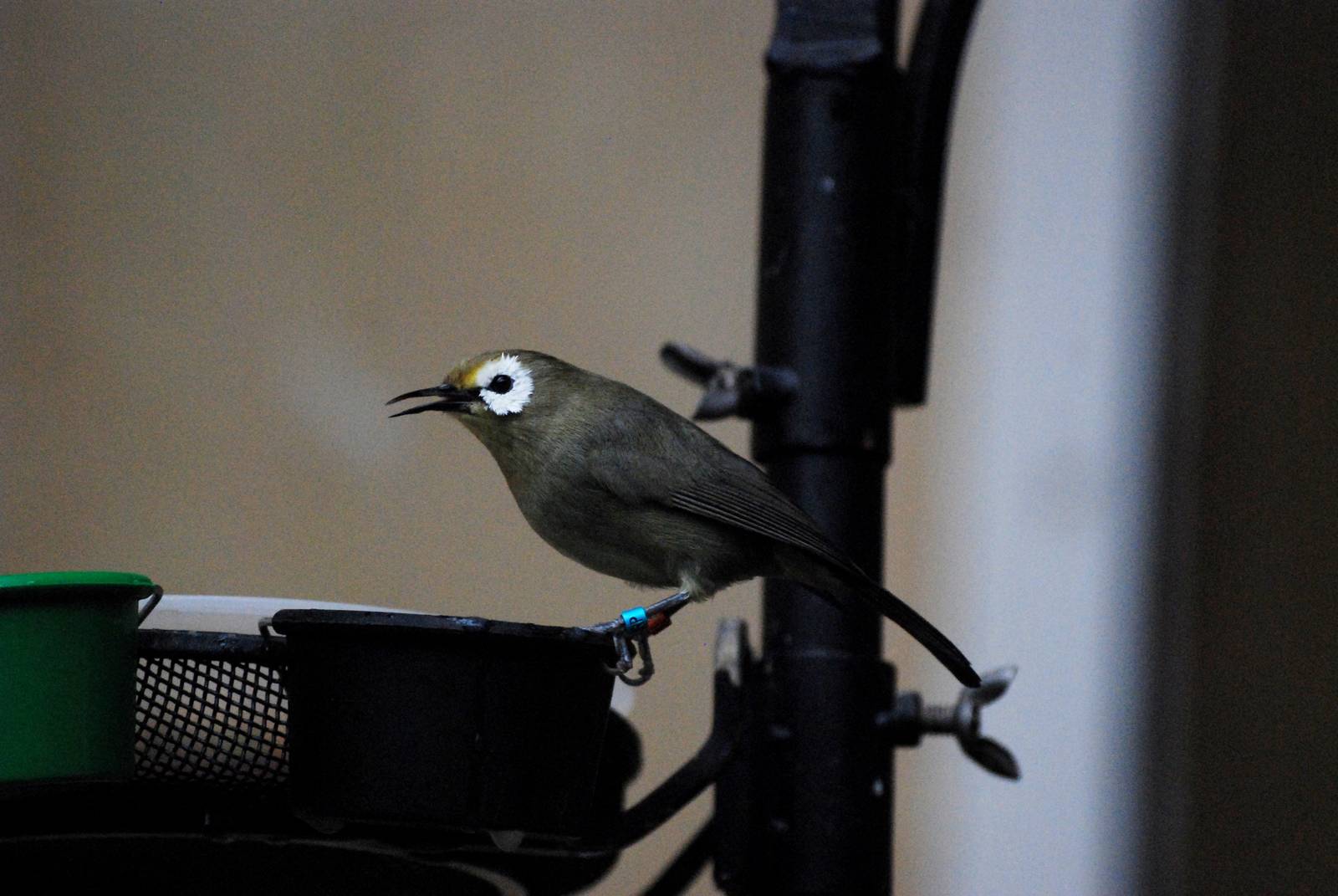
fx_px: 9489
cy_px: 448
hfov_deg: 8.1
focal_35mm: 255
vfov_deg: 5.4
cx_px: 669
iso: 1600
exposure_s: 1/160
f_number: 4.5
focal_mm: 170
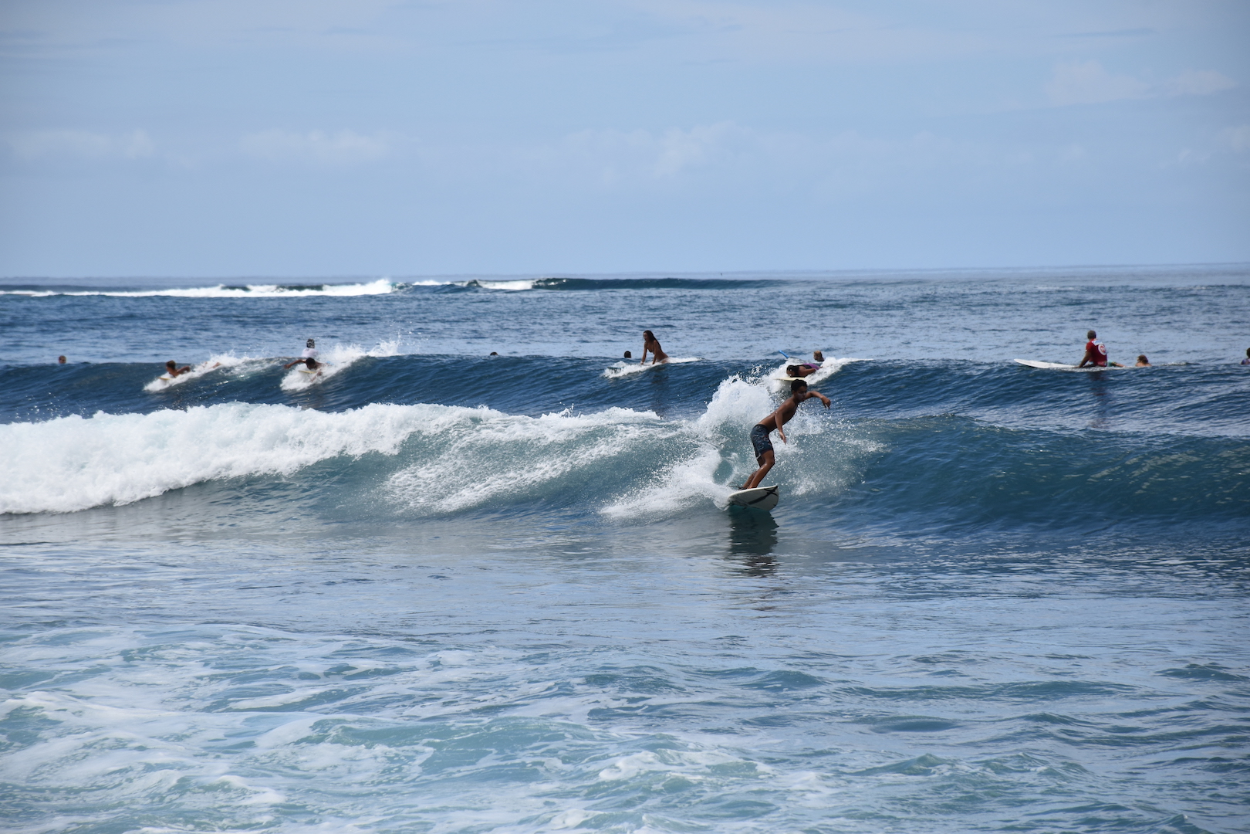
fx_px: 7291
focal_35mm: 210
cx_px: 625
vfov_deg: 6.5
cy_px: 417
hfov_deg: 9.8
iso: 200
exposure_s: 1/1000
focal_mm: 140
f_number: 8
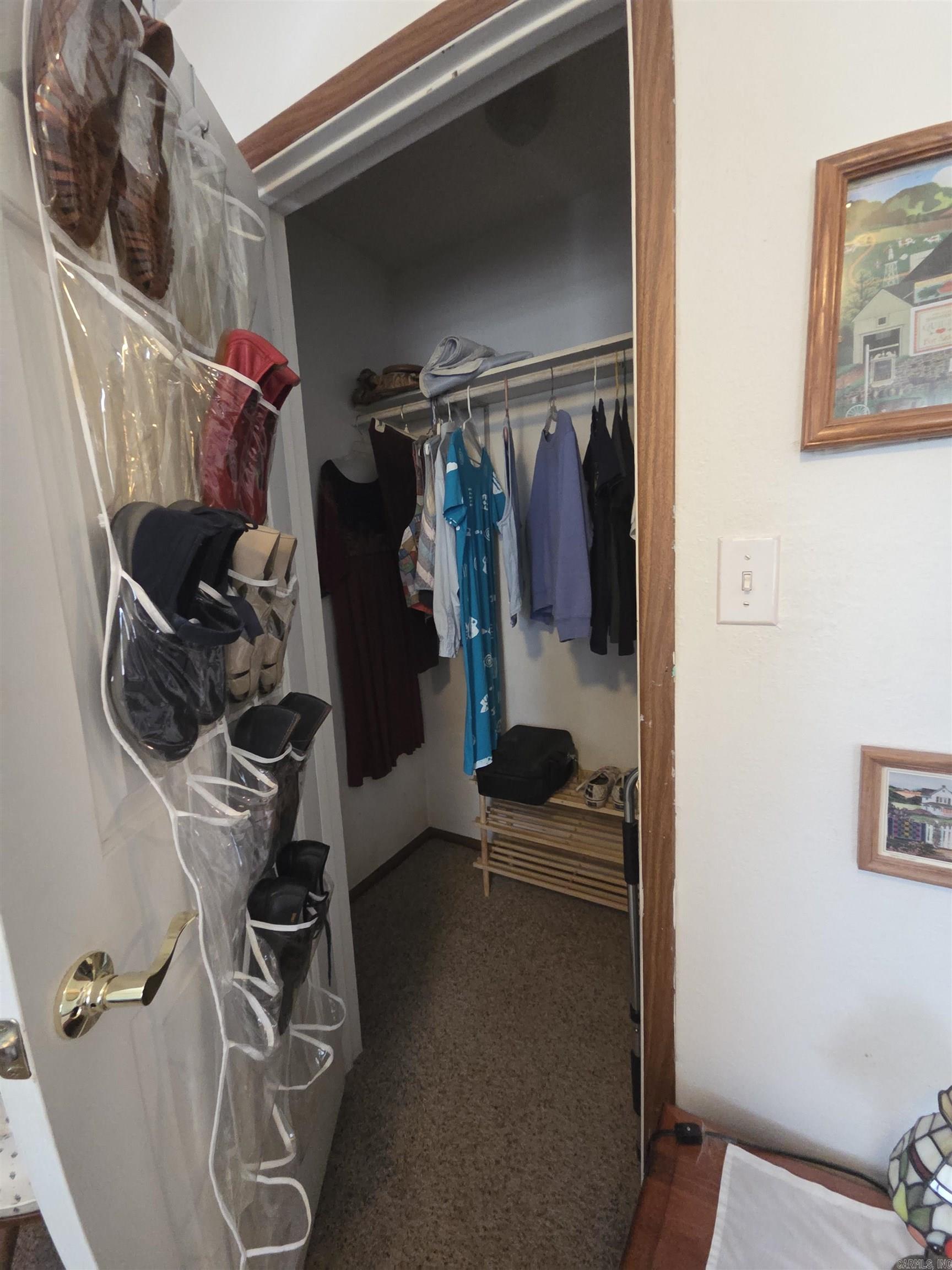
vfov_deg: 106.2
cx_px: 476
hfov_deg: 89.9
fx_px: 477
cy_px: 635
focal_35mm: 13
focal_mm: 2.2
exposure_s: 1/24
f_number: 2.2
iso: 1600
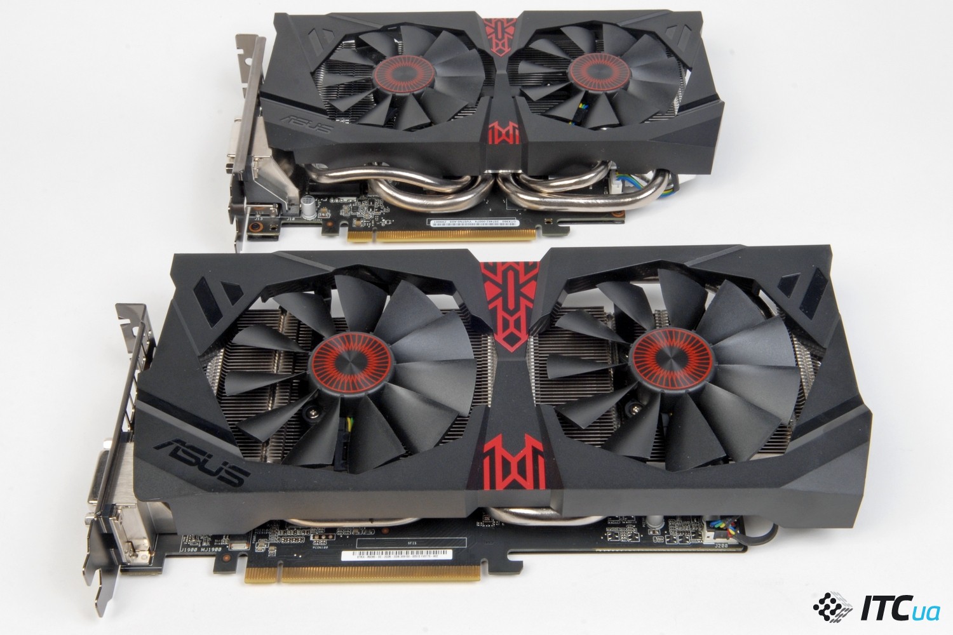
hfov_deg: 42.3
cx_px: 476
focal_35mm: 46
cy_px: 318
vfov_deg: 28.9
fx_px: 1231
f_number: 20
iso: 200
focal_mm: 31
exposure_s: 1/80
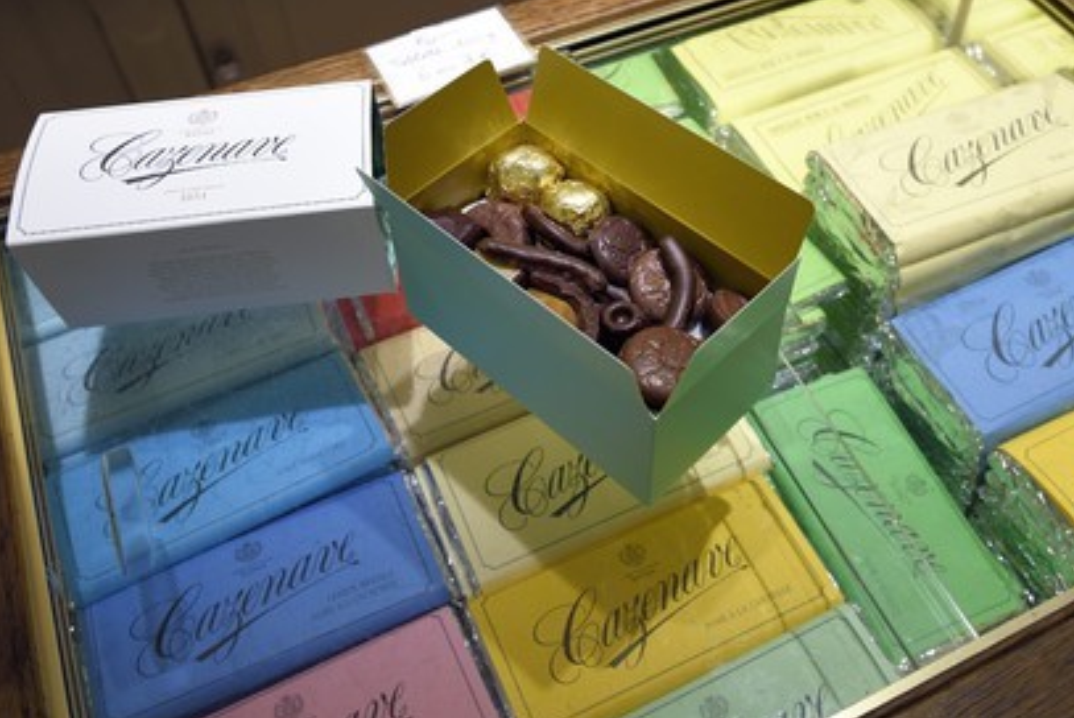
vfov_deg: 40.0
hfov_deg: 57.2
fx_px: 985
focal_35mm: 33
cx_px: 533
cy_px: 359
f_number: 8
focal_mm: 32
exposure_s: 1/30
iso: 800
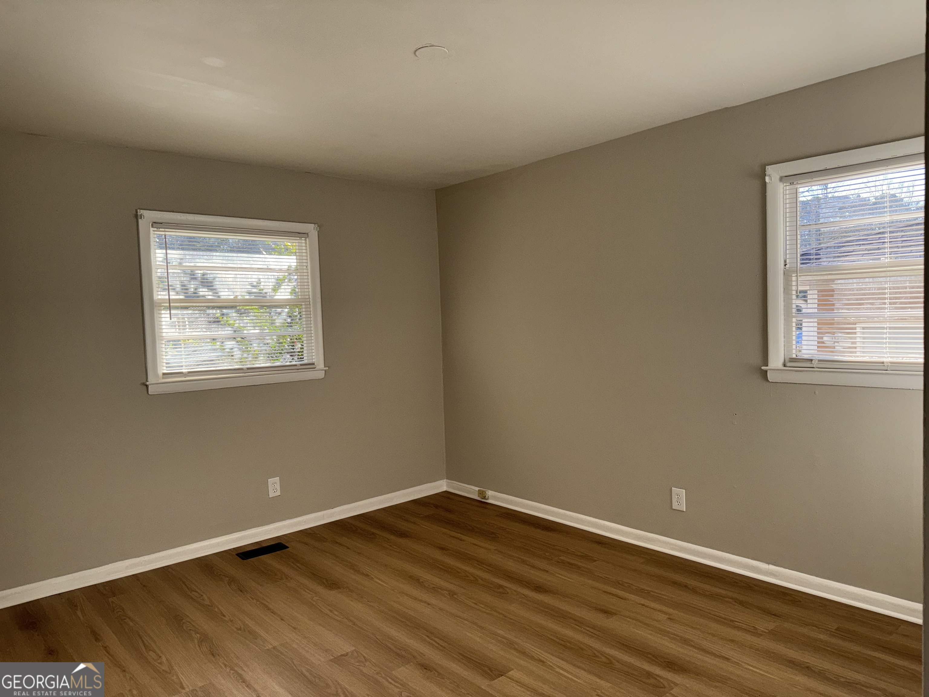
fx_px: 644
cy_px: 348
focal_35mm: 24
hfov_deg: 71.6
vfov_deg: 56.8
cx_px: 464
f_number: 1.78
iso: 50
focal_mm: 6.76
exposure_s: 1/484
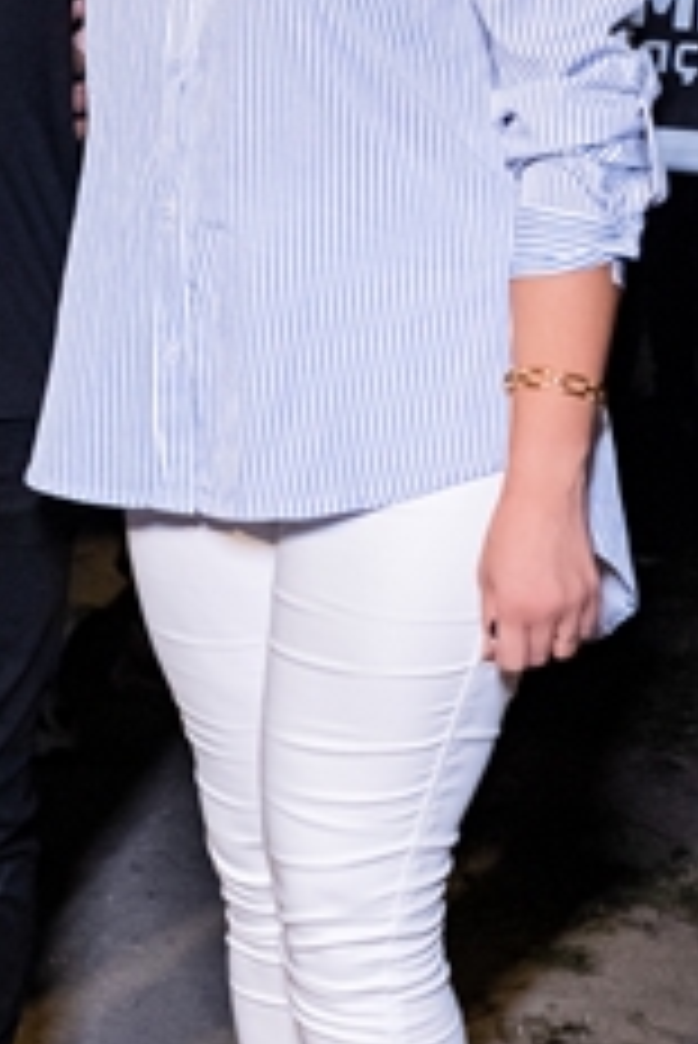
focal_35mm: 115
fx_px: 3339
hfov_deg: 11.6
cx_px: -225
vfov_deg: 17.7
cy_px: 299
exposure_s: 1/250
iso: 2500
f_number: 2.8
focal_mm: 24
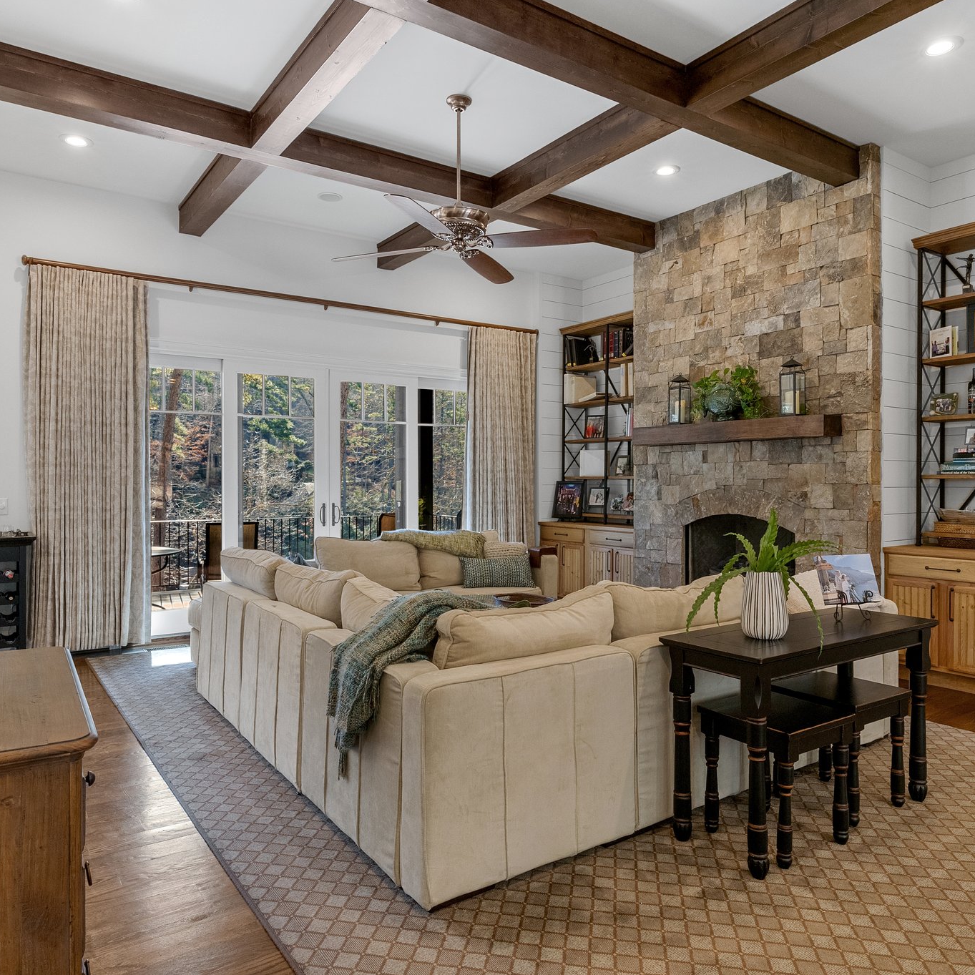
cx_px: 496
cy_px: 487
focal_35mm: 23
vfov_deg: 67.3
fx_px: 733
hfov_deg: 67.3
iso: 400
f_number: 9
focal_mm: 18
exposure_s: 1/30
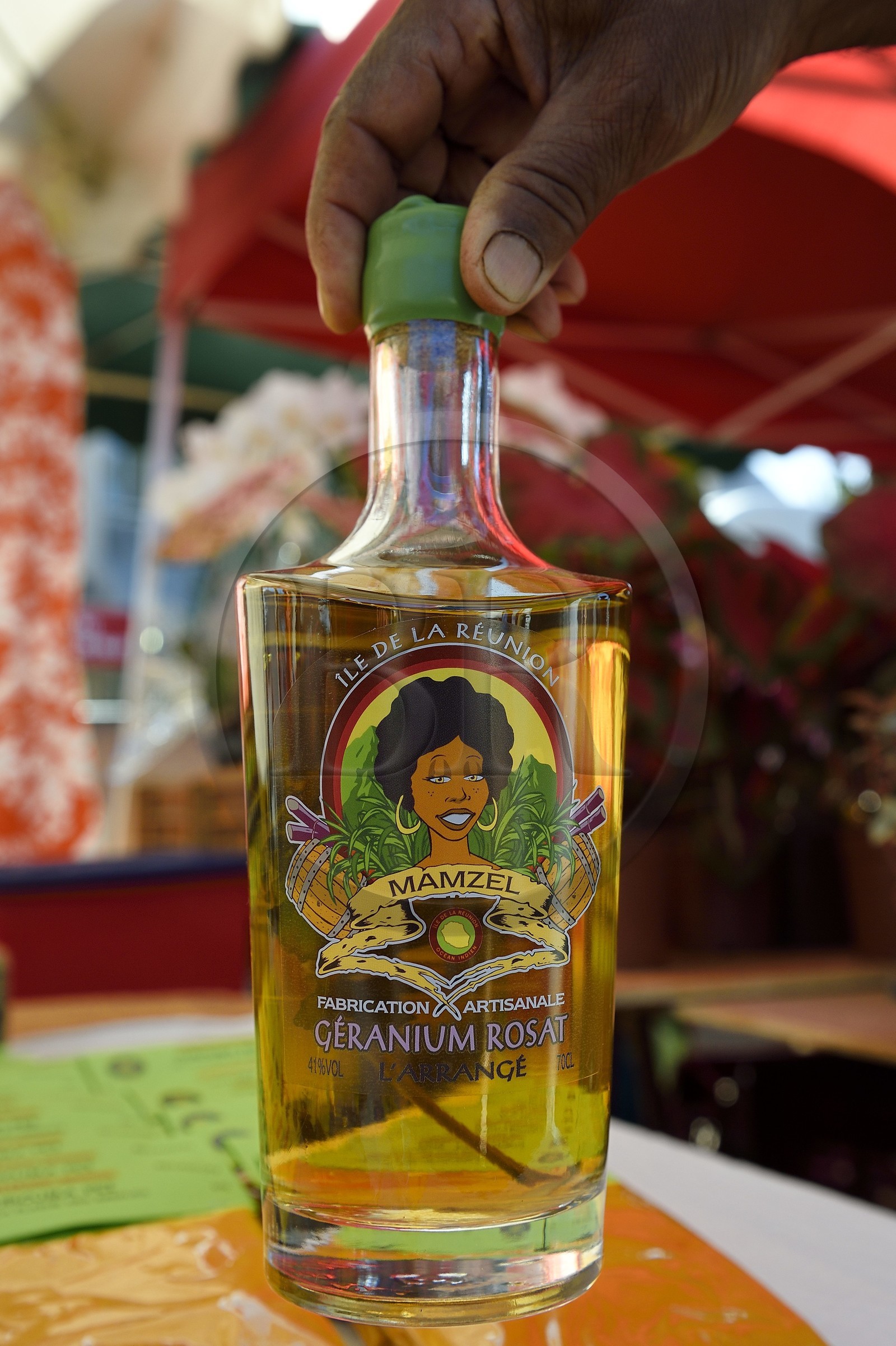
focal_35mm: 35
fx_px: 1307
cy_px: 673
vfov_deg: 54.4
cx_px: 448
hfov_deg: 37.8
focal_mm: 35
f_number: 6.3
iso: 400
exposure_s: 1/400
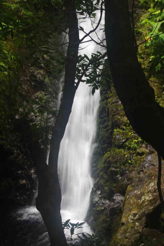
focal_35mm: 57
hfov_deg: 23.8
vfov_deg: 35.1
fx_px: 389
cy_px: 123
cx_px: 82
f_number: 10
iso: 100
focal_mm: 38
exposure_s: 1/5
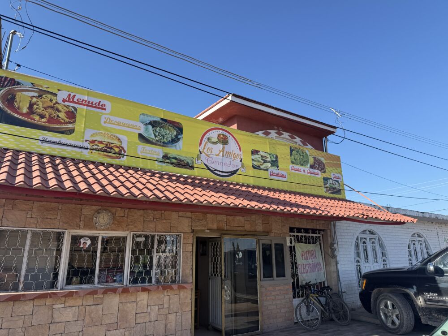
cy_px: 168
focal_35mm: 24
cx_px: 224
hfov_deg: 71.6
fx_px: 311
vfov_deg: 56.8
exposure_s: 1/2232
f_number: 1.78
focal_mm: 6.76
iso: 80
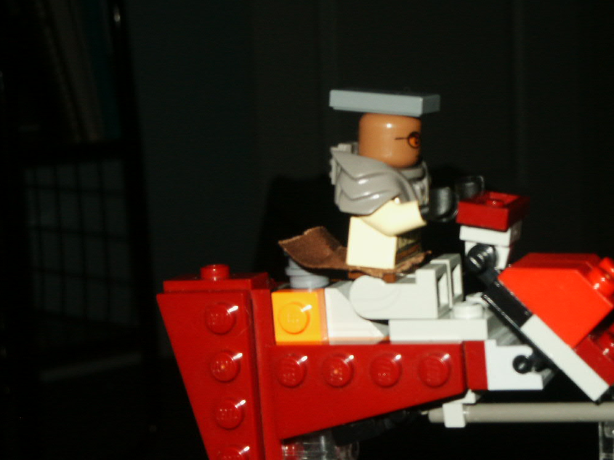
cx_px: 392
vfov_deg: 13.1
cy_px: 279
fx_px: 2005
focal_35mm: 113
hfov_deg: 17.4
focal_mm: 17.56
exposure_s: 1/90
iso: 200
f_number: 8
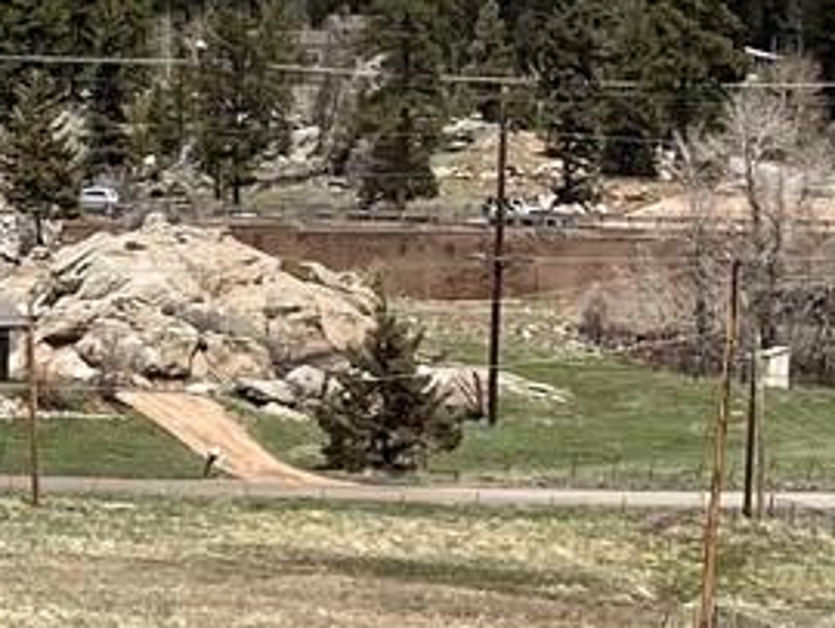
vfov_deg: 9.2
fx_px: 3718
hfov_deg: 12.7
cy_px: 1182
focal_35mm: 154
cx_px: 34
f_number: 1.6
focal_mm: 5.1
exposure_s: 1/4525
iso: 32
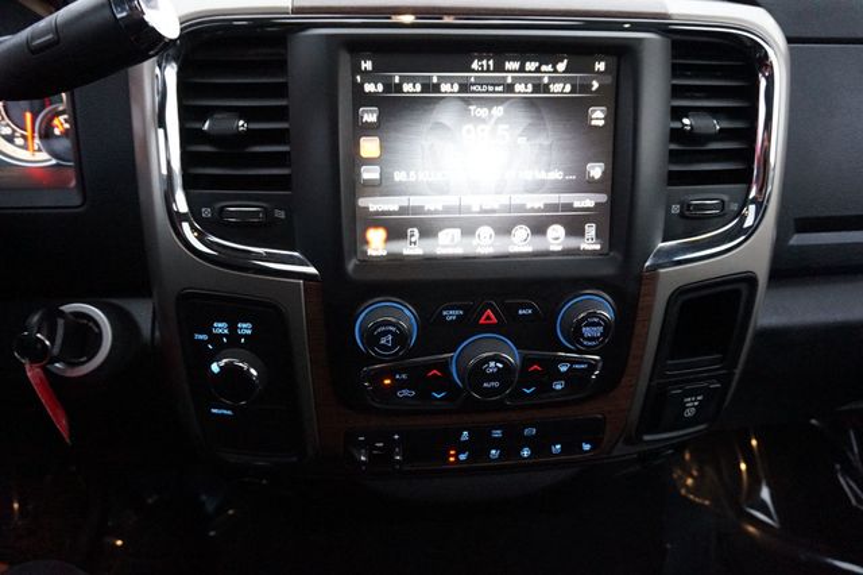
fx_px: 575
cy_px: 288
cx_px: 432
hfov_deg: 73.8
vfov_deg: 53.1
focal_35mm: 24
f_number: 4
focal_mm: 16
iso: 3200
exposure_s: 1/60
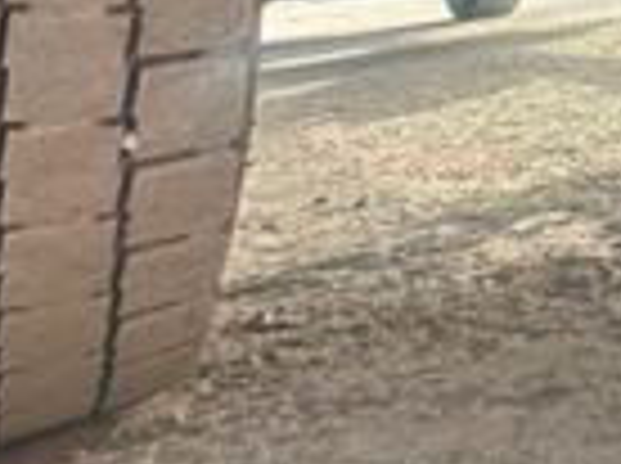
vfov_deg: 20.5
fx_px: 1092
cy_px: -230
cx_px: 1071
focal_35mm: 61
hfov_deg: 22.0
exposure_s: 1/153
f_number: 2.2
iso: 40
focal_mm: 2.22
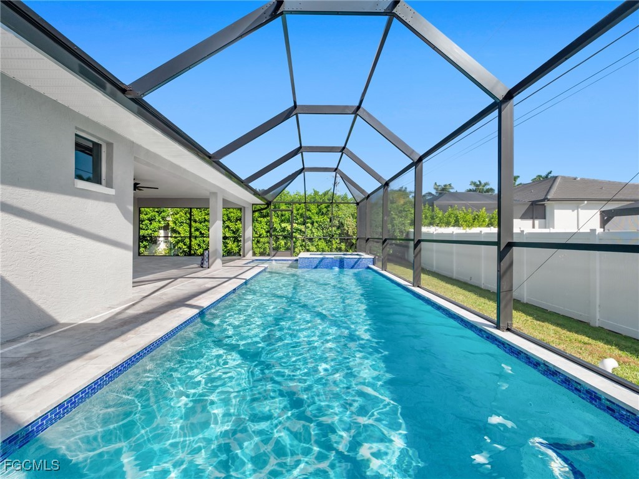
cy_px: 240
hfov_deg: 102.1
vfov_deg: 85.7
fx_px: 258
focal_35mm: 14
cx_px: 320
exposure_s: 1/200
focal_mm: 7
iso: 200
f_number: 7.1
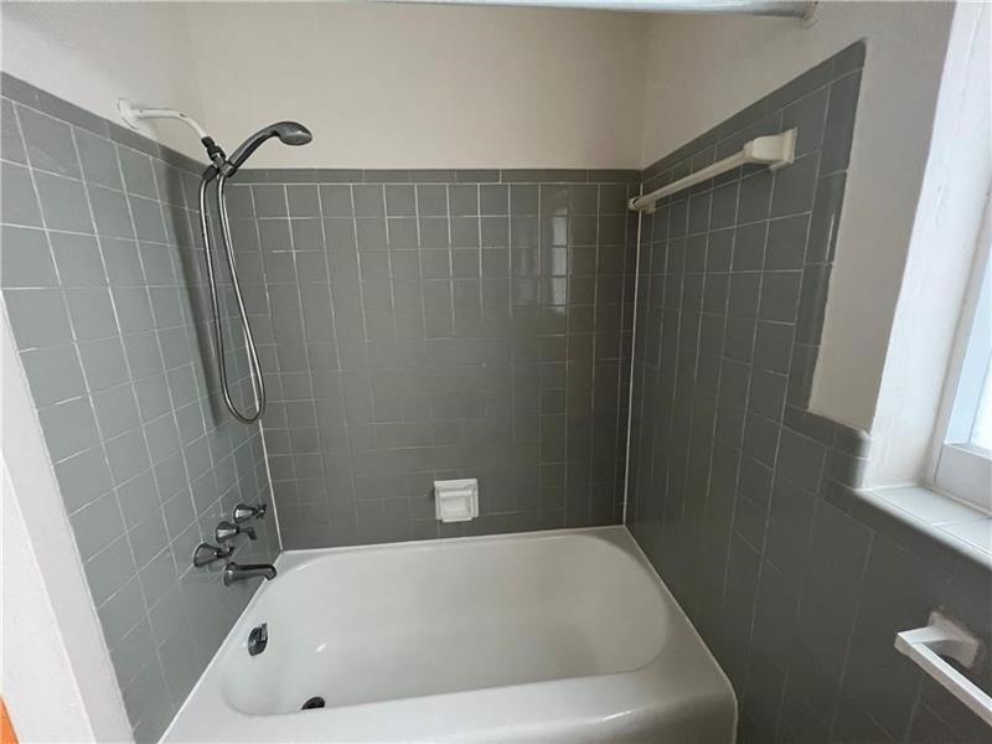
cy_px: 372
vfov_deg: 89.9
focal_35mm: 13
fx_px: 373
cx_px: 496
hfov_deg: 106.2
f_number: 1.8
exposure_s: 1/60
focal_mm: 1.57
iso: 640
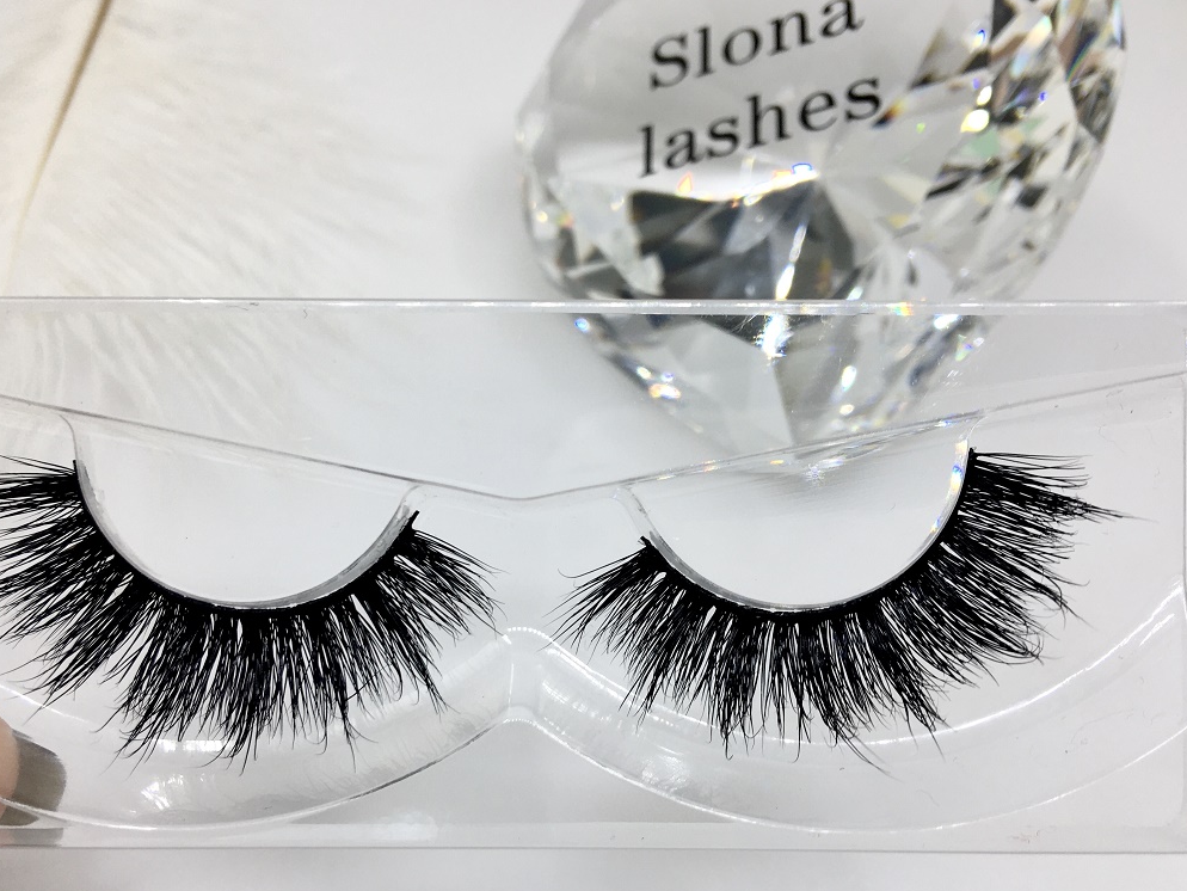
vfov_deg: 40.6
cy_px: 509
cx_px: 570
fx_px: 1200
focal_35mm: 35
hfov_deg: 52.6
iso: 25
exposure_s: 1/256
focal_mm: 4.15
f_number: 2.2
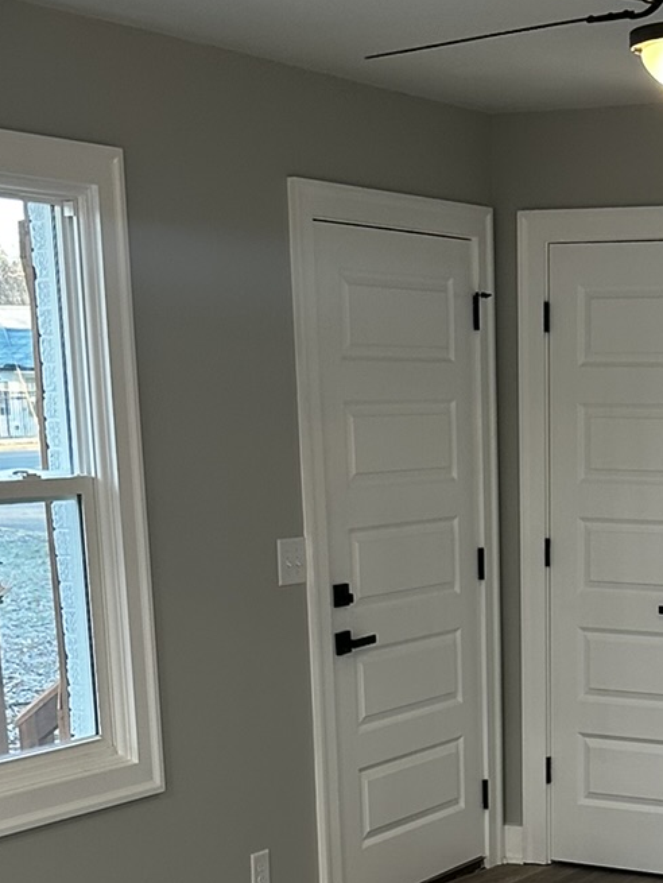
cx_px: 616
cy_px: 910
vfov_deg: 24.6
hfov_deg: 19.3
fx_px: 1913
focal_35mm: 75
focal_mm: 6.86
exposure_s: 1/60
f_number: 1.78
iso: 160
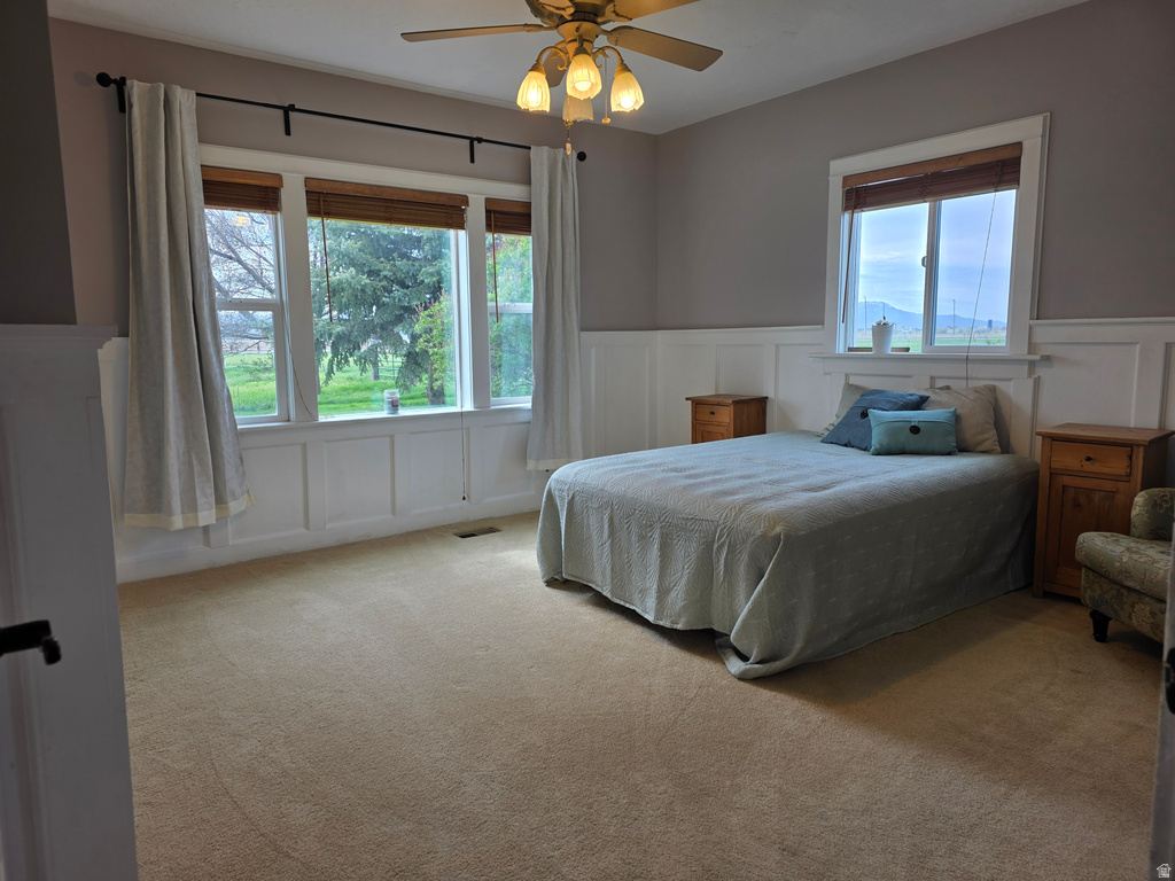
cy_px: 440
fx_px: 781
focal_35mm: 23
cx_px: 588
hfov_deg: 73.9
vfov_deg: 58.9
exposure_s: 1/120
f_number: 1.7
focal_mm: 6.3
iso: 16
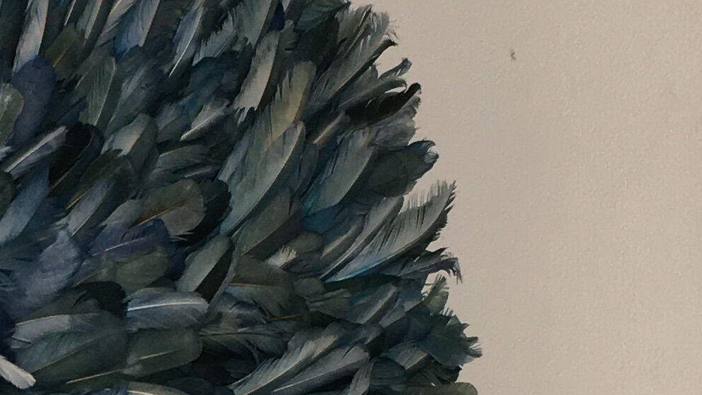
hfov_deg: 16.0
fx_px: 2383
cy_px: 509
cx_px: -191
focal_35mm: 128
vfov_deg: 9.3
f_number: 2.2
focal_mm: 4.15
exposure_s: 1/50
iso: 32
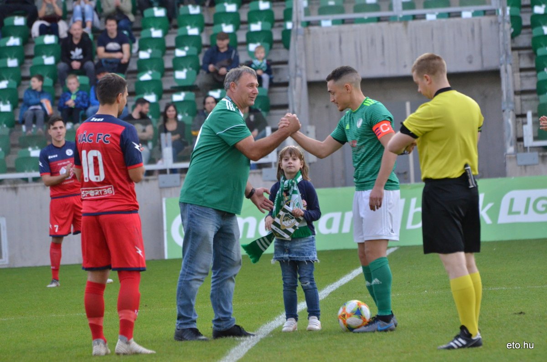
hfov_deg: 6.0
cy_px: 181
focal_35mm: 345
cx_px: 274
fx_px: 5232
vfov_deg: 4.0
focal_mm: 230
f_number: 5.3
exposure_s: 1/1250
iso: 2000
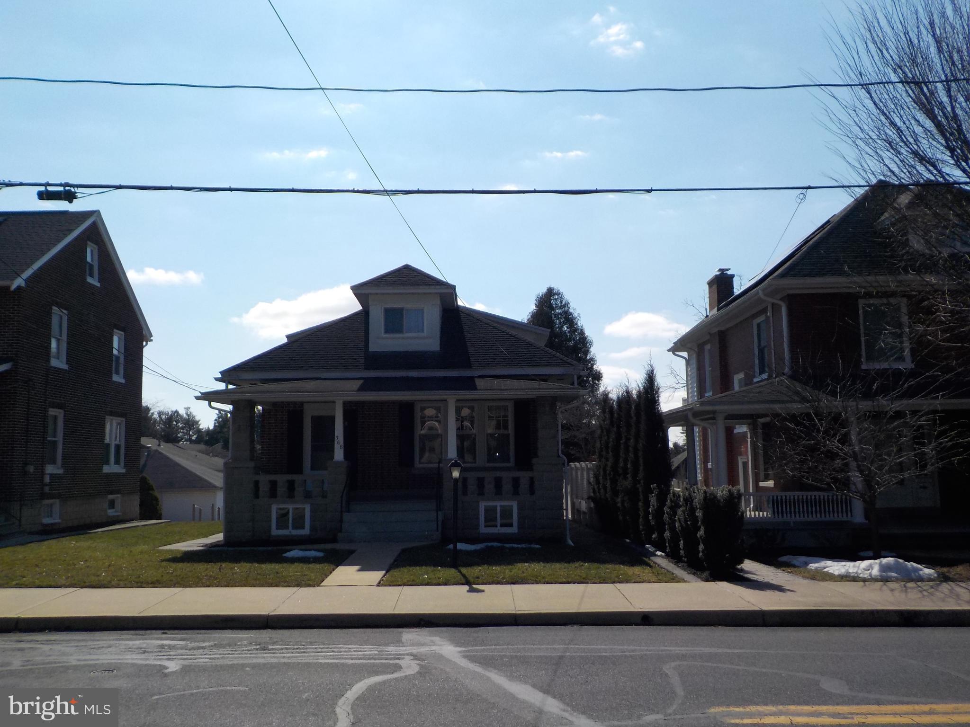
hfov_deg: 60.0
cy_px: 364
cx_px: 485
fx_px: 841
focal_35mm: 30
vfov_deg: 46.8
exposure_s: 1/800
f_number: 6.6
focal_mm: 4.1
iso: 125
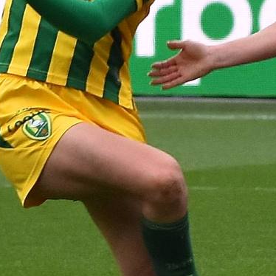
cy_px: 70
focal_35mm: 536
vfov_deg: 3.3
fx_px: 4835
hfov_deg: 3.2
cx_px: 573
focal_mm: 82
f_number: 3.5
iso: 500
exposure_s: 1/640
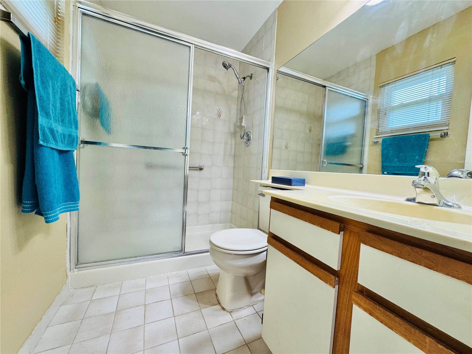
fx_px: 191
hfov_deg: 102.1
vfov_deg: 85.7
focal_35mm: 14
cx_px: 236
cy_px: 177
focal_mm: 2.22
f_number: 2.2
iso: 160
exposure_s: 1/60
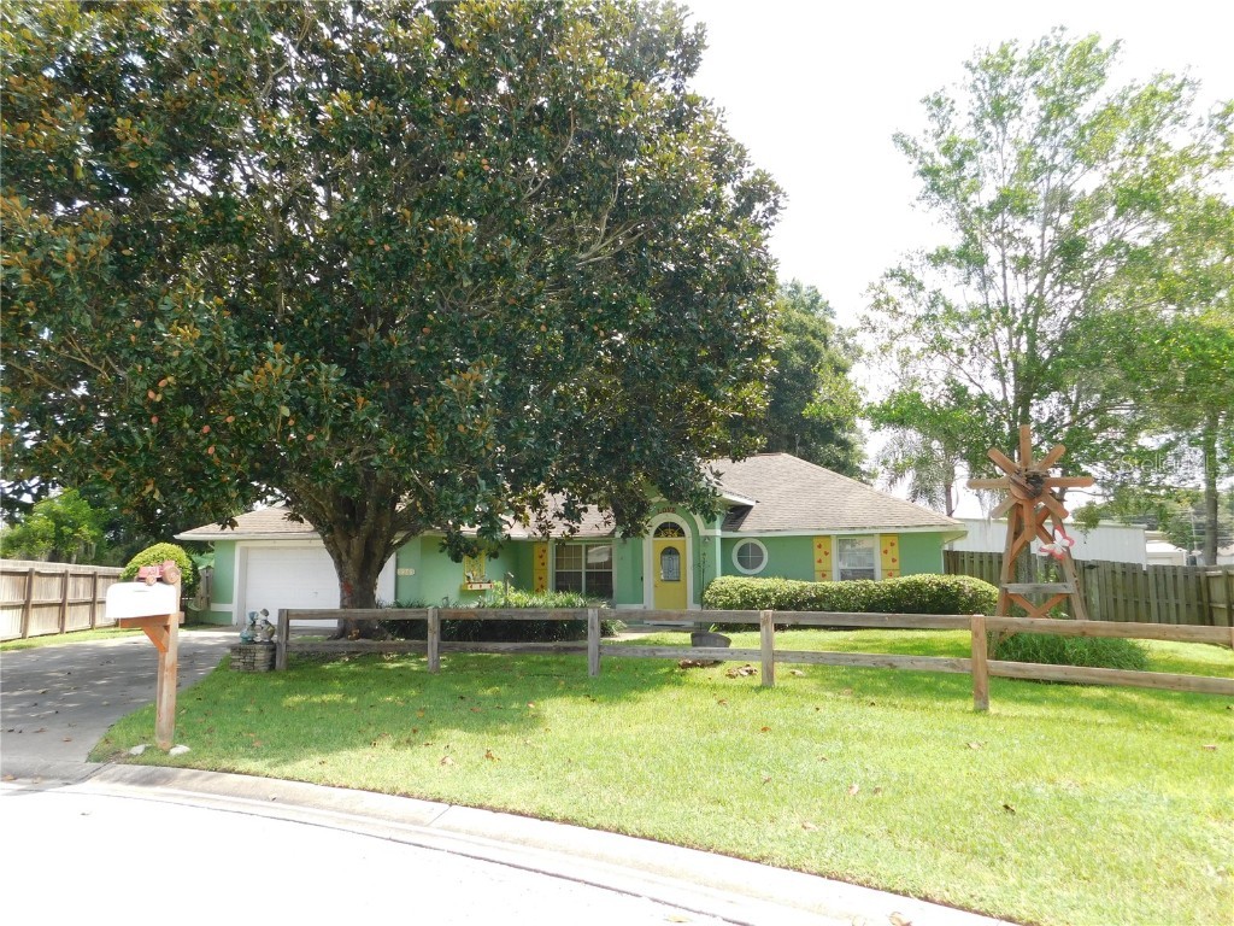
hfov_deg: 71.6
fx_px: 856
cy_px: 463
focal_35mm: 24
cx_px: 617
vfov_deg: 56.8
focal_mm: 4.1
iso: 125
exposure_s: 1/400
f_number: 3
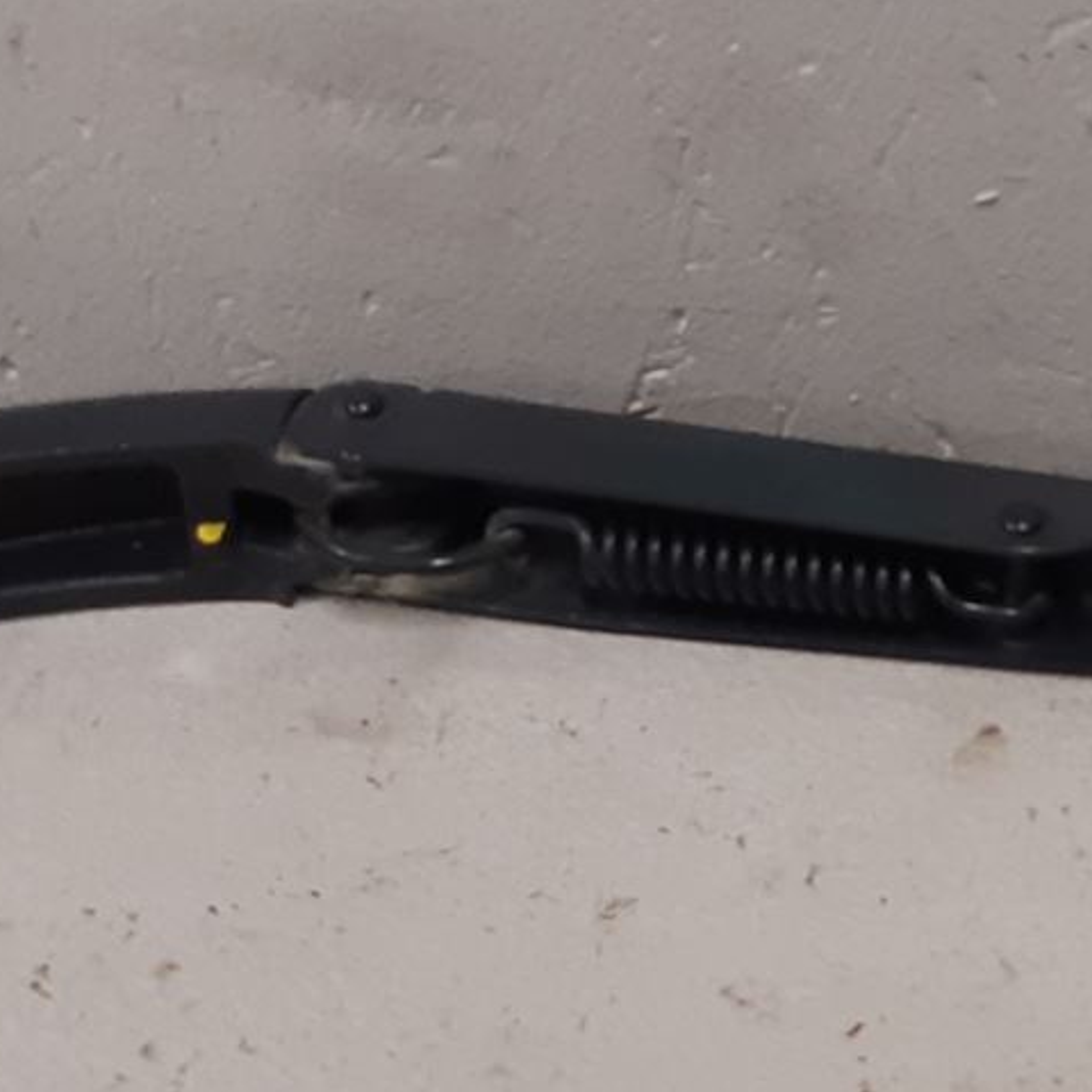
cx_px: 1203
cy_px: 535
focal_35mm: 98
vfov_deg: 17.7
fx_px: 3498
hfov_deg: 17.2
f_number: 1.7
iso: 125
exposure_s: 1/50
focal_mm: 3.93
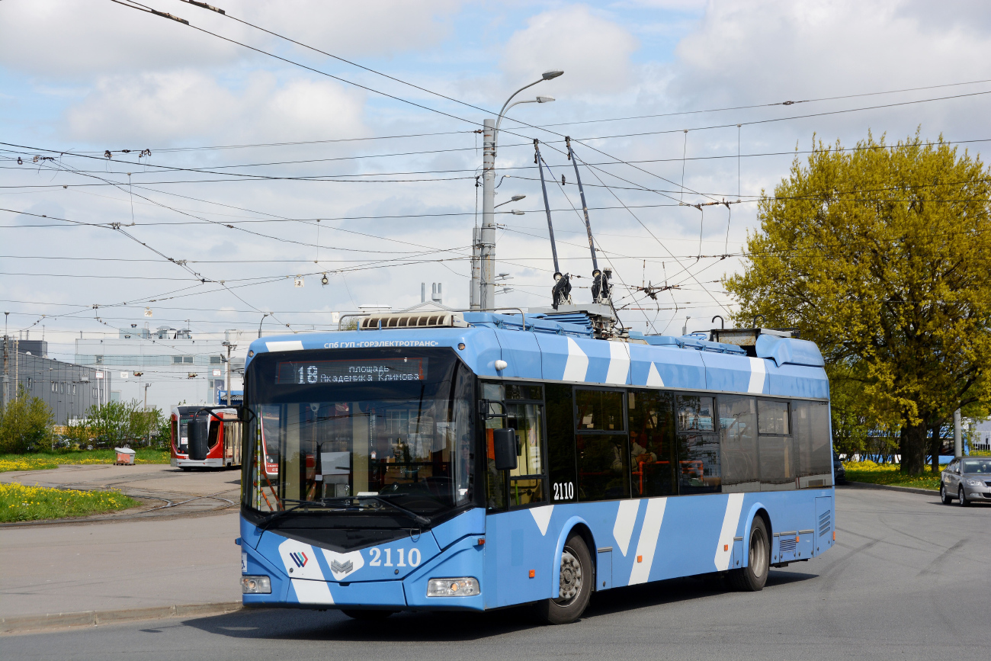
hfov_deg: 26.0
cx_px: 496
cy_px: 330
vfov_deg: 17.5
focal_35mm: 78
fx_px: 2147
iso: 100
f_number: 8
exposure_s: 1/400
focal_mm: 52
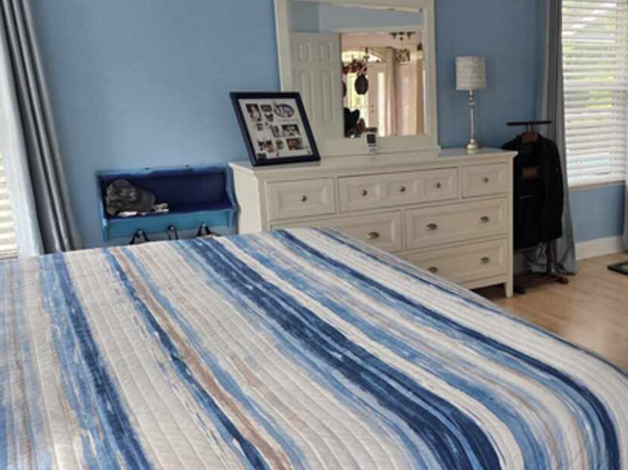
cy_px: 225
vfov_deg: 39.6
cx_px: 488
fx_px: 653
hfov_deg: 48.9
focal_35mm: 36
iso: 160
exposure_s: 1/180
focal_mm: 5.4
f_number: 1.8
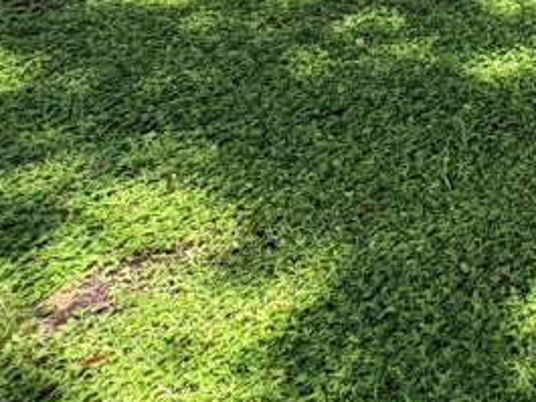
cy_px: -182
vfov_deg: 22.7
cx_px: 811
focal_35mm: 54
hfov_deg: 25.9
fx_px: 837
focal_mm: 2.22
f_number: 2.2
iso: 40
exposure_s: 1/264
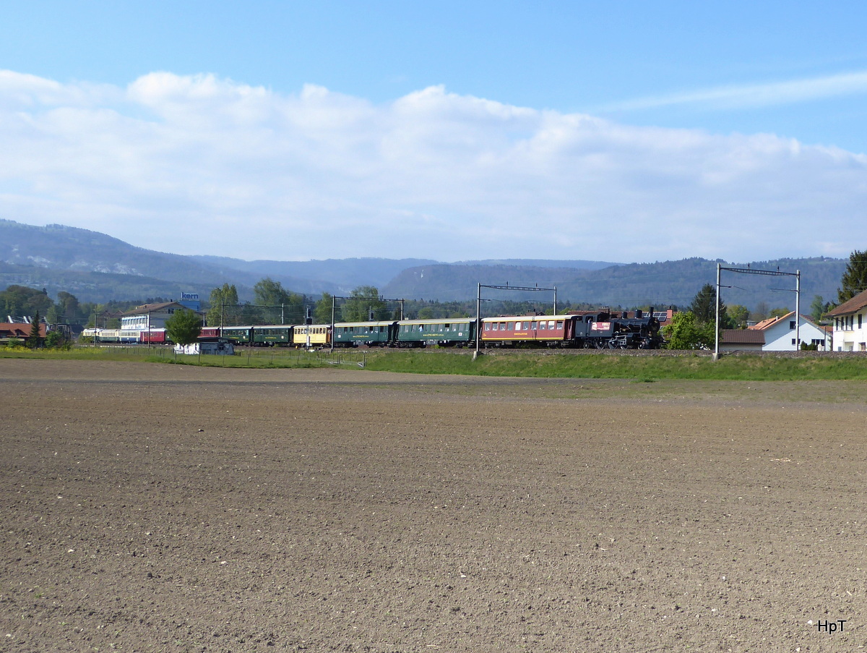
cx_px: 434
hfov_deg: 53.9
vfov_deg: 41.9
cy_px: 326
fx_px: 853
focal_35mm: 34
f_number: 3.6
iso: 80
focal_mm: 5.8
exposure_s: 1/500
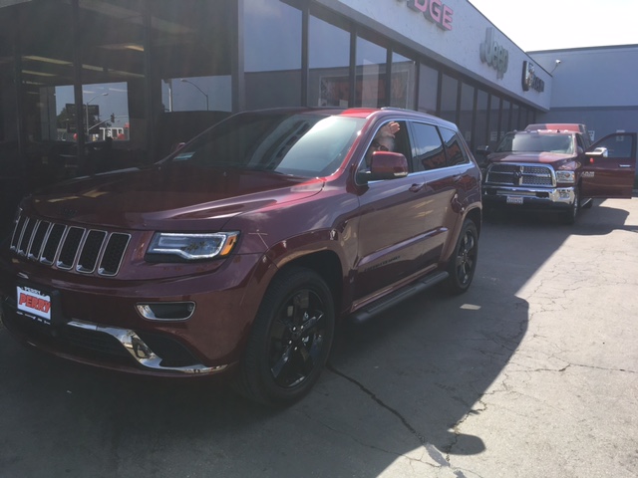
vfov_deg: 48.2
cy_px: 239
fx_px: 534
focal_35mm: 29
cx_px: 319
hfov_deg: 61.7
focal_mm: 4.15
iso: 25
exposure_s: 1/582
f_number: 2.2
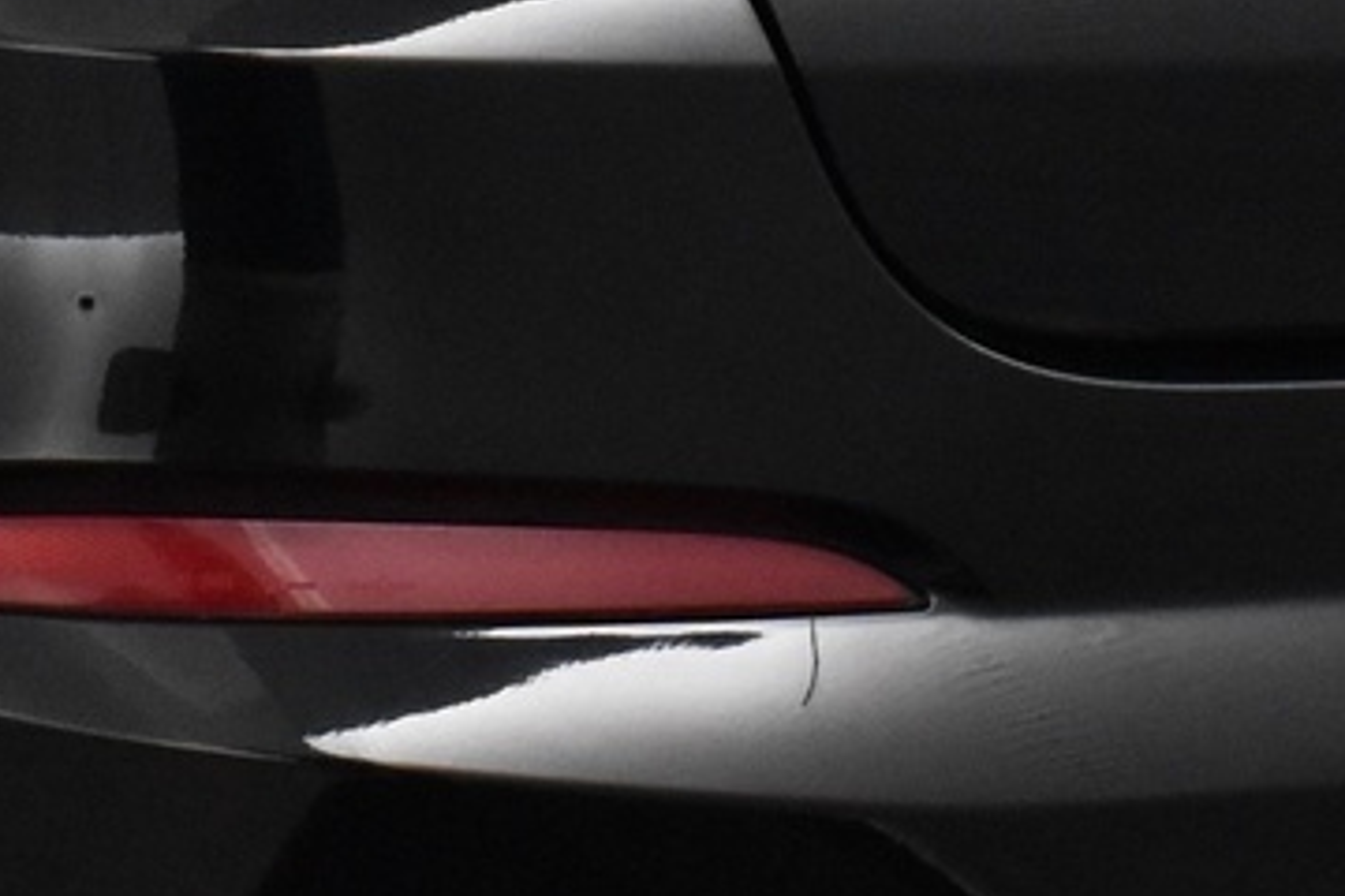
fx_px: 6809
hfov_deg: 11.2
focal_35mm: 182
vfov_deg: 7.5
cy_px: 7
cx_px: 1085
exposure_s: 1/160
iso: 3200
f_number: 6.3
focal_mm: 27
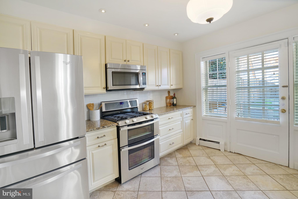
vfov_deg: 73.8
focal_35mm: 16
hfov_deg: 96.7
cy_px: 100
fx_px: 132
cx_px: 149
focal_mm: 16
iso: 1250
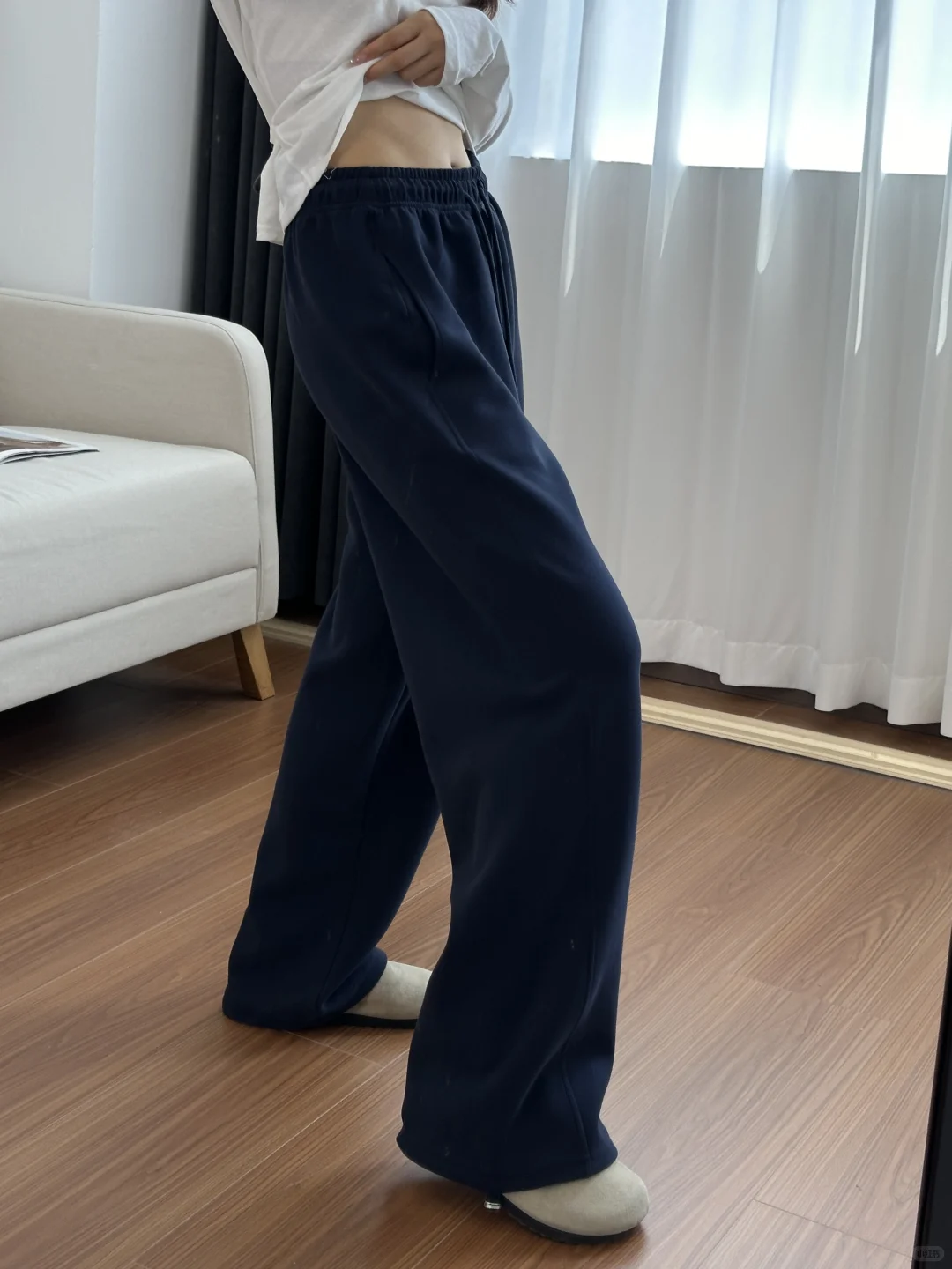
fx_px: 1760
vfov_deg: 39.7
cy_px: 634
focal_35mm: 48
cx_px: 476
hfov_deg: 30.3
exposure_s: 1/100
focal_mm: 6.86
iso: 50
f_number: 1.78
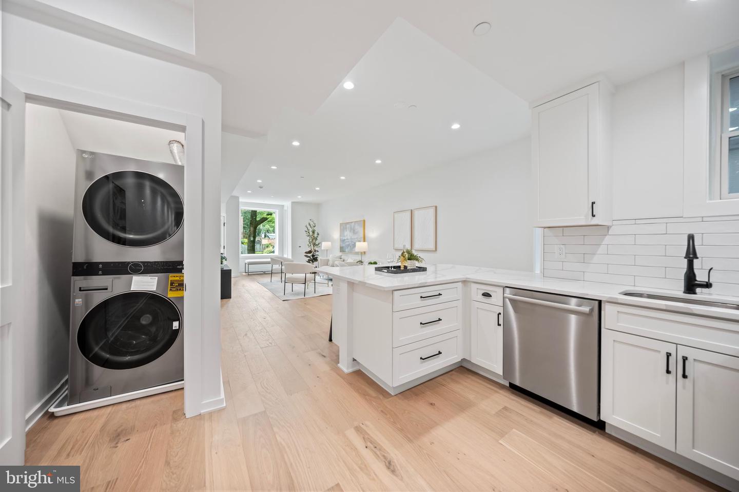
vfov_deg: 90.0
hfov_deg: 112.6
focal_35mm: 12
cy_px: 246
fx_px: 246
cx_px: 370
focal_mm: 12
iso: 800
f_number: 4
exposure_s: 1/20
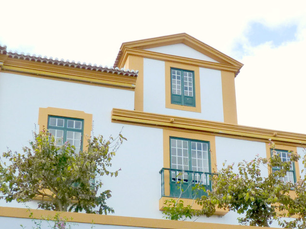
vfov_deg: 21.2
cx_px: 209
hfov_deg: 28.0
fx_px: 610
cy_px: 156
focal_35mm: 69
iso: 125
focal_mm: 6
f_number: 5.6
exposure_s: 1/320
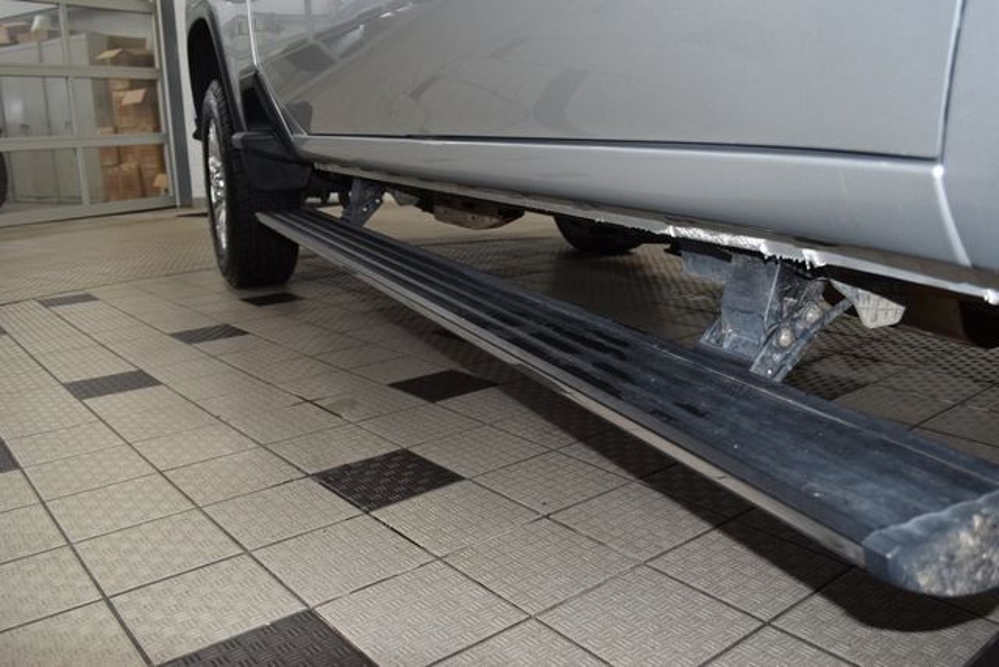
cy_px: 334
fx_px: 833
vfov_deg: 43.6
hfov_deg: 61.9
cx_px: 500
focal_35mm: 30
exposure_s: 1/100
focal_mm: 20
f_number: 5
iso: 800
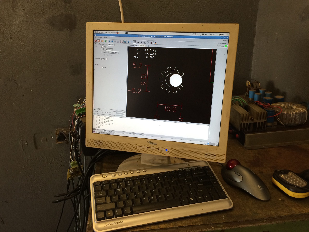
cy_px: 116
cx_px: 154
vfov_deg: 48.2
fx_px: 259
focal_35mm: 29
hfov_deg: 61.7
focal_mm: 4.15
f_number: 2.2
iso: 100
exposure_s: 1/30
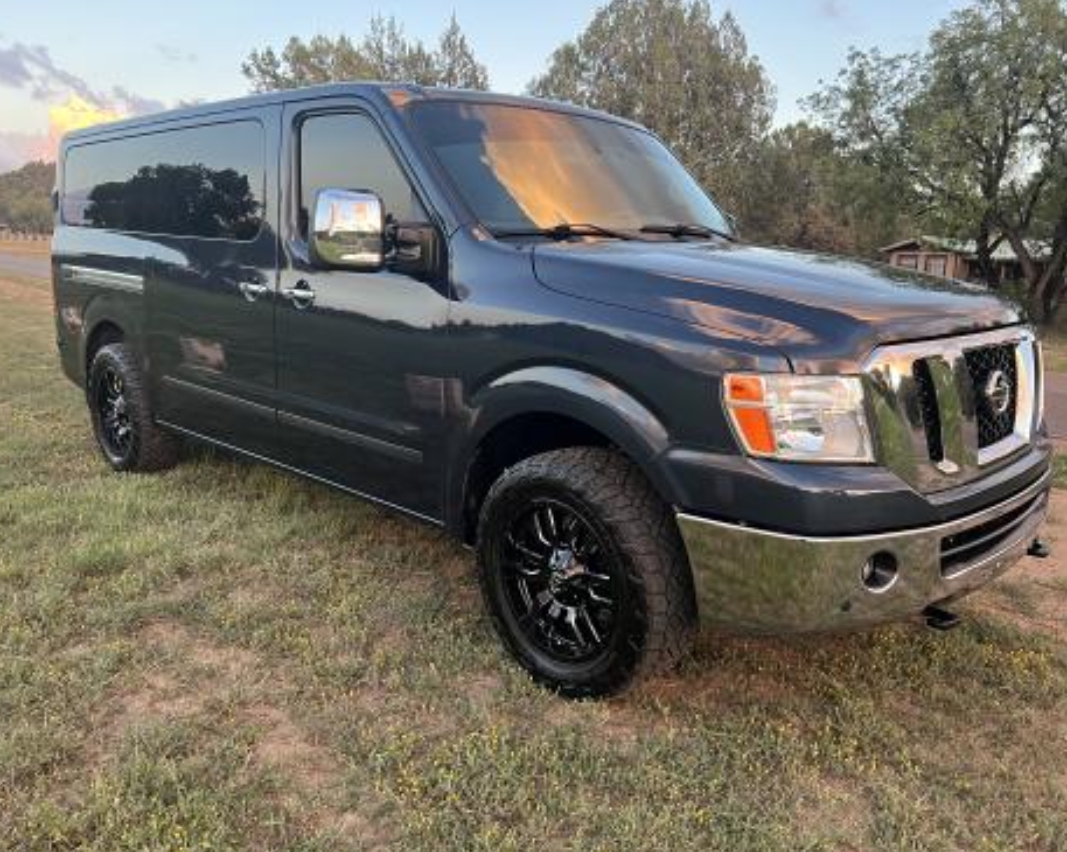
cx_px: 525
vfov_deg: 51.5
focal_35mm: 28
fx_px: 884
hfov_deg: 62.2
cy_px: 420
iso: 125
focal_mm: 5.7
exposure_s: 1/92
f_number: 1.5
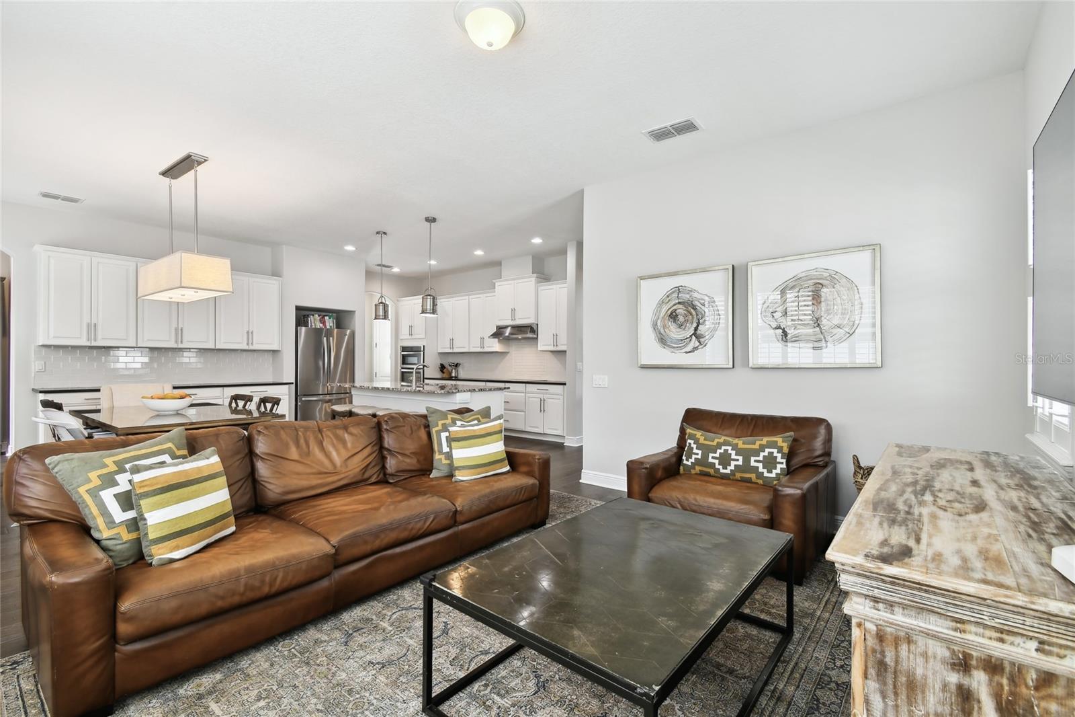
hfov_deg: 100.4
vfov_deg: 77.3
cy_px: 358
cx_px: 538
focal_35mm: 15
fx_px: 448
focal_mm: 10
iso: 100
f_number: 7.1
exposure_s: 1/15
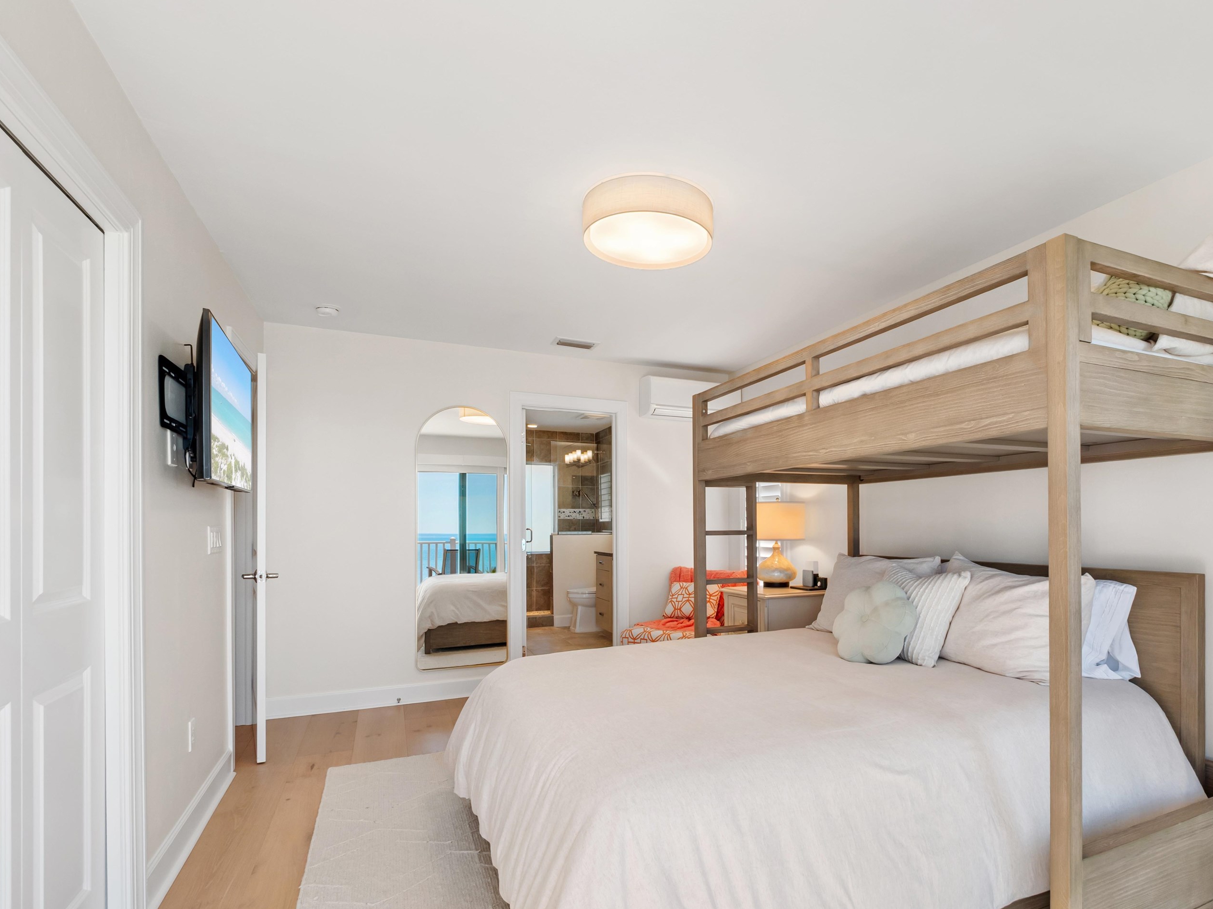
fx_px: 596
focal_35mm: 17
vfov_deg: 74.2
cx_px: 688
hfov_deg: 90.5
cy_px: 524
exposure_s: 1/25
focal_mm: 7
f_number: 7.1
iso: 200
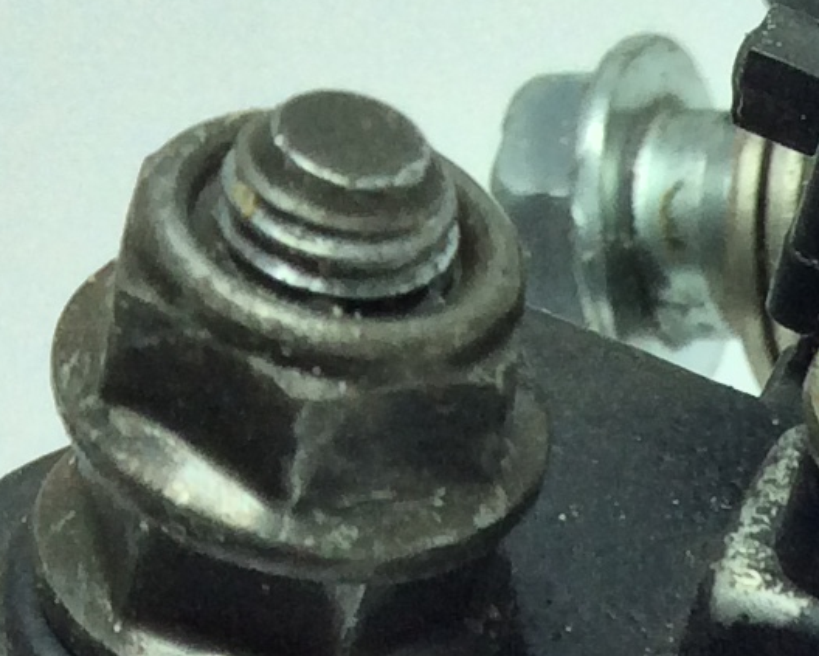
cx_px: 1429
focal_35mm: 153
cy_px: 1143
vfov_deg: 9.6
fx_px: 3711
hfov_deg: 11.7
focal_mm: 3.3
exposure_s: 1/304
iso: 32
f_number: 2.4
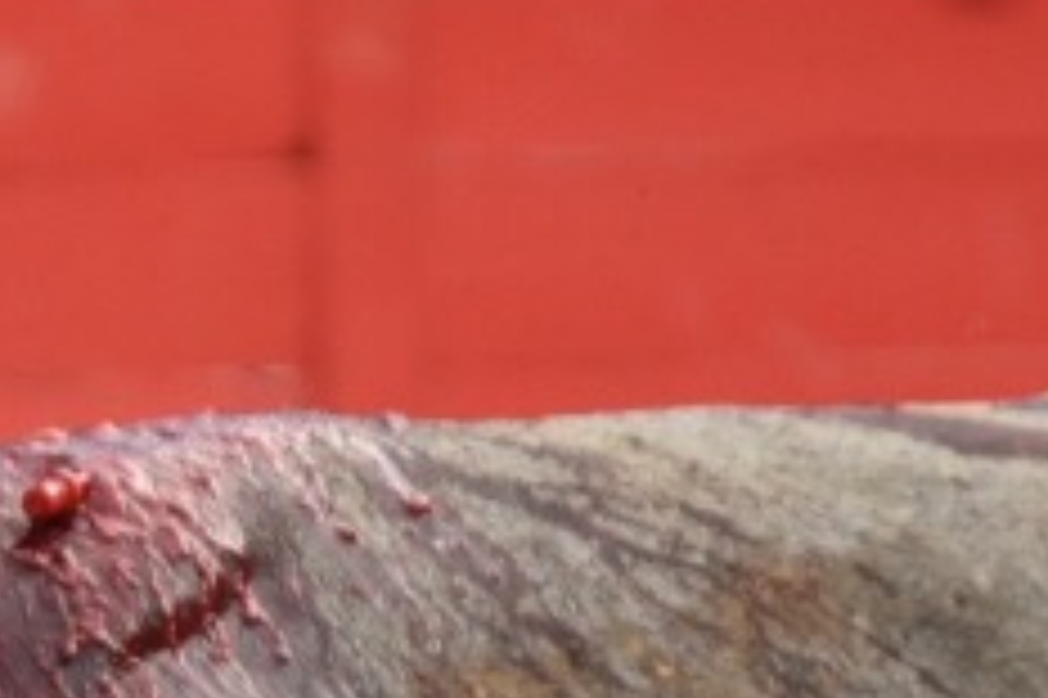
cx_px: -769
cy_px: 1157
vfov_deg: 0.9
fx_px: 42442
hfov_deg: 1.4
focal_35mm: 1459
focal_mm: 210
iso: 1100
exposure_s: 1/640
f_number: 5.6
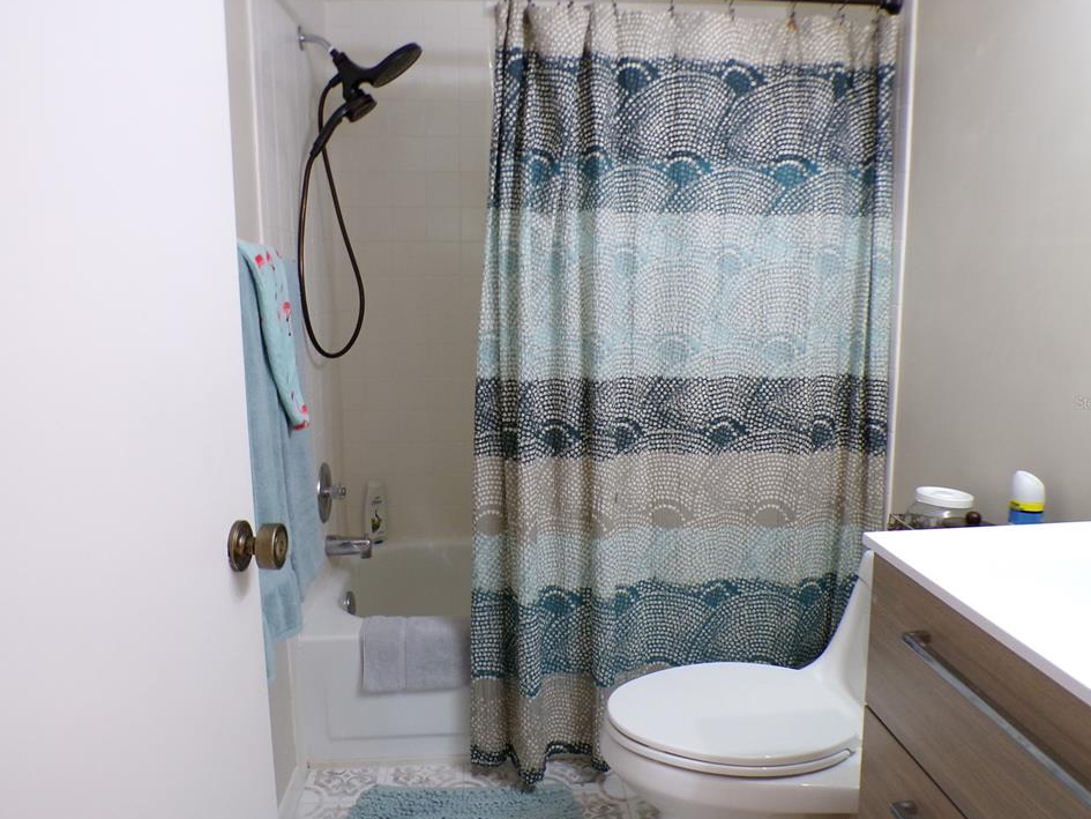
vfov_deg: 53.1
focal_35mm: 26
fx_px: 820
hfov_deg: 67.3
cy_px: 402
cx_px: 554
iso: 311
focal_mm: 4.3
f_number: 3
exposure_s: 1/17
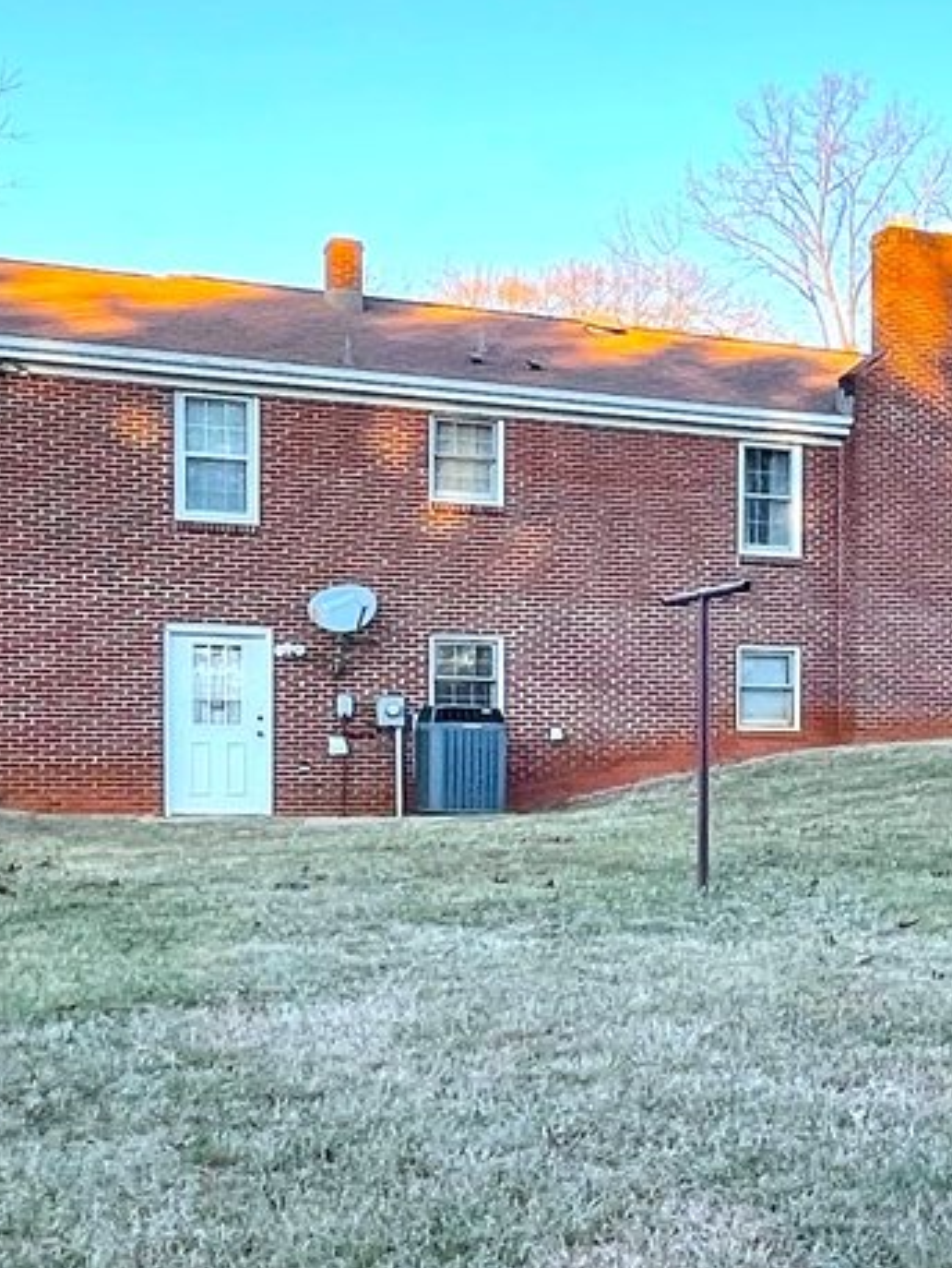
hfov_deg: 27.4
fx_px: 1905
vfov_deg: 36.5
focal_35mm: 52
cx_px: 779
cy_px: 829
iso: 25
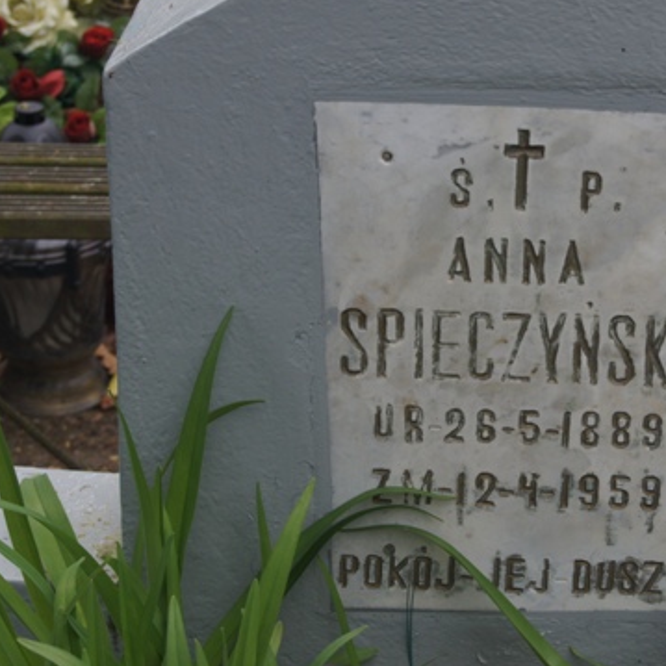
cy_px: 293
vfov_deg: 14.0
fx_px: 2716
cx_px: 588
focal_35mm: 125
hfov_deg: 13.9
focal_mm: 55
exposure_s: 1/200
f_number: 8
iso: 200
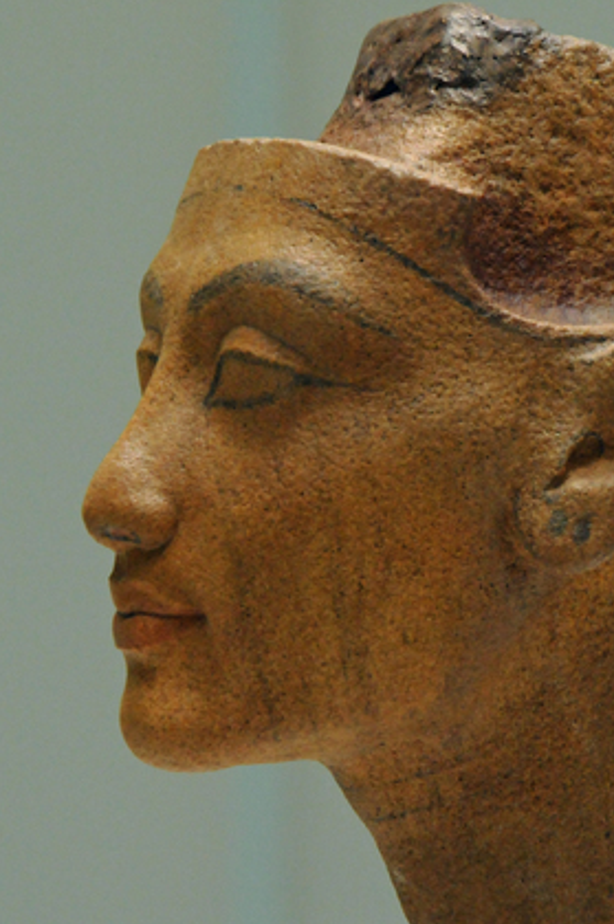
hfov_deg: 4.5
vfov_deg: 6.7
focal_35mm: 307
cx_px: 437
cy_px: 510
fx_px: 7873
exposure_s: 1/200
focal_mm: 130
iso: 1600
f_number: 9
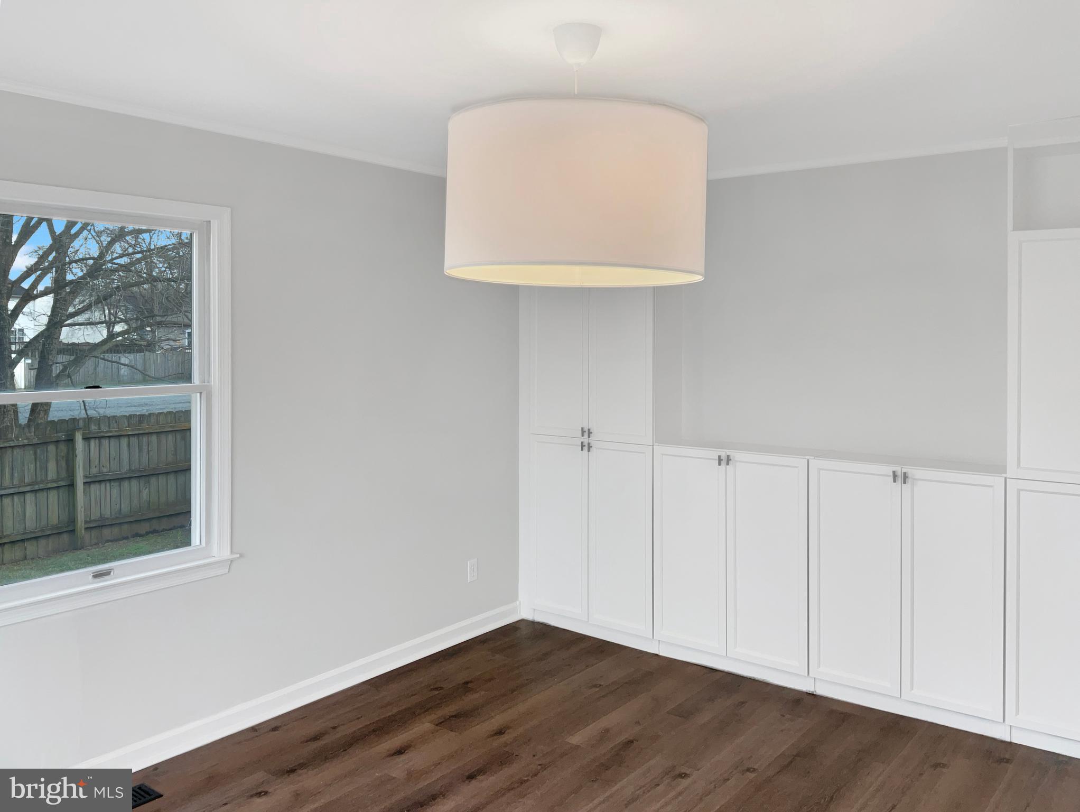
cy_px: 406
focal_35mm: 29
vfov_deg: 48.3
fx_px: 905
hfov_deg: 61.6
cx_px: 540
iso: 16
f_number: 1.8
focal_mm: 3
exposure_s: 1/30
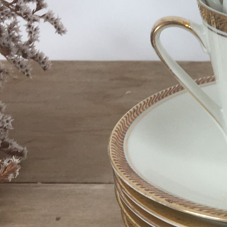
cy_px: 46
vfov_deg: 15.3
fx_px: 838
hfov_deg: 14.8
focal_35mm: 113
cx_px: 288
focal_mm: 4.15
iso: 32
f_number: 2.2
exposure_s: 1/50
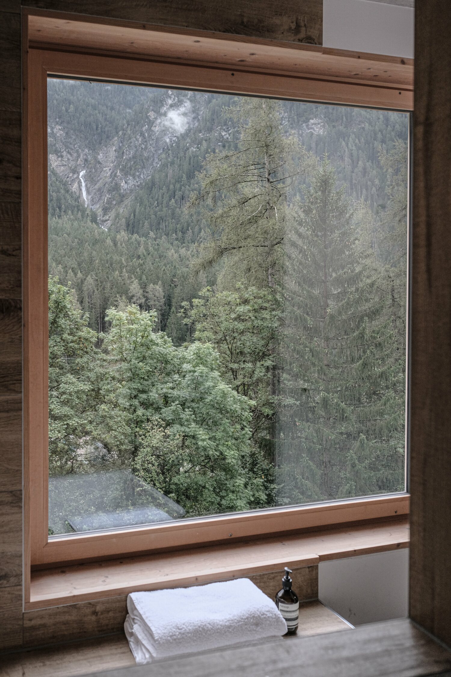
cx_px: 226
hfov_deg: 37.9
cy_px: 338
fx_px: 658
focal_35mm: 35
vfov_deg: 54.4
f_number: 4.5
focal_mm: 23
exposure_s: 1/250
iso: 1250
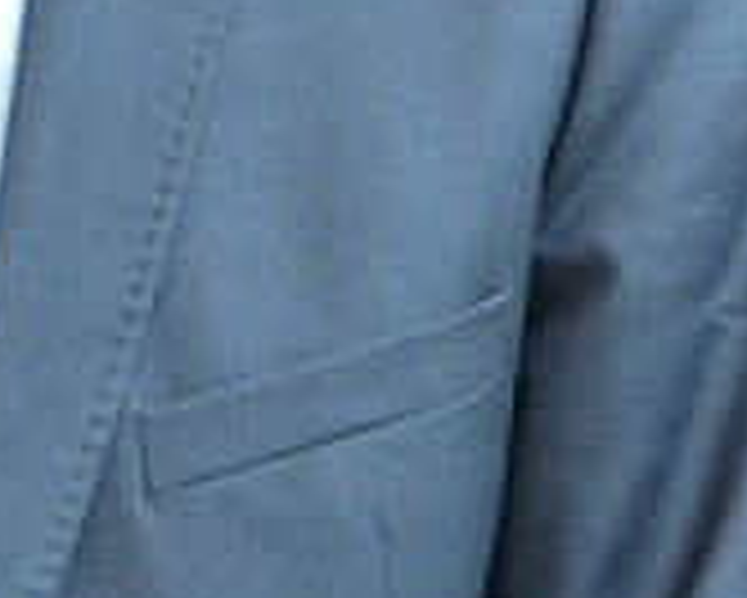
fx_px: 5862
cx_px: -63
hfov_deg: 7.3
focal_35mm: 265
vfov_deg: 5.8
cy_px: -274
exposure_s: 1/60
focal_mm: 26
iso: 1000
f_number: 4.2
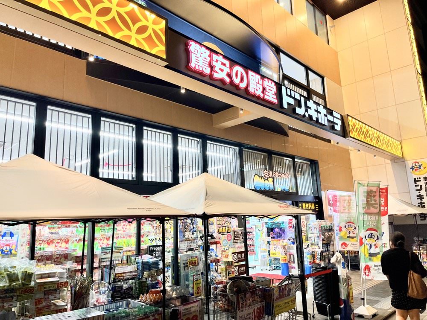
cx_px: 214
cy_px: 160
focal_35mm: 26
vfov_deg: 53.1
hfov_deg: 67.3
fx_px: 321
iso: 80
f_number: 1.6
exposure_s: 1/60
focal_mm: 5.1
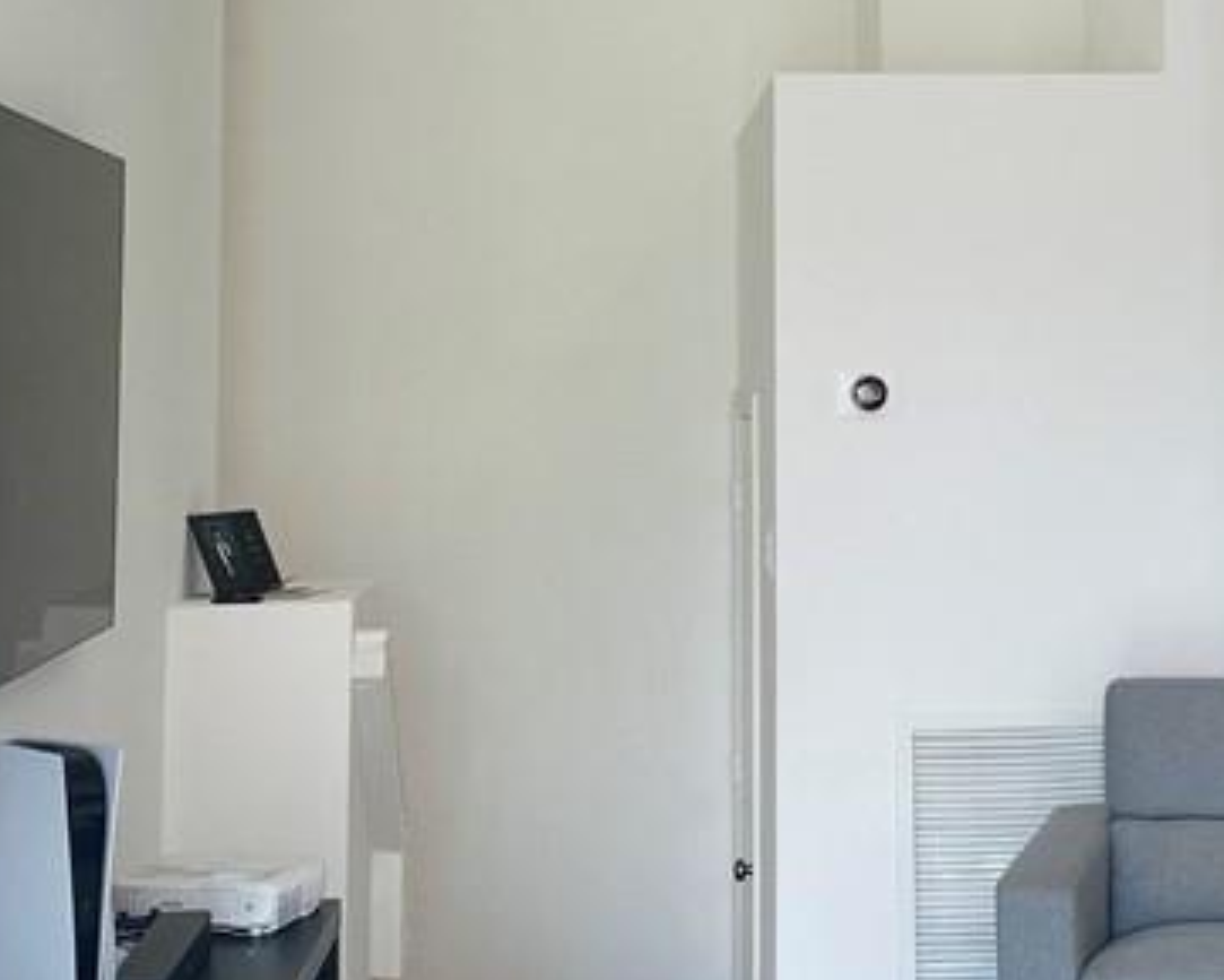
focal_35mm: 72
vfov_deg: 21.0
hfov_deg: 26.1
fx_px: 2609
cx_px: 888
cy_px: 207
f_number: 1.8
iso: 125
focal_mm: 4.25
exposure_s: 1/120
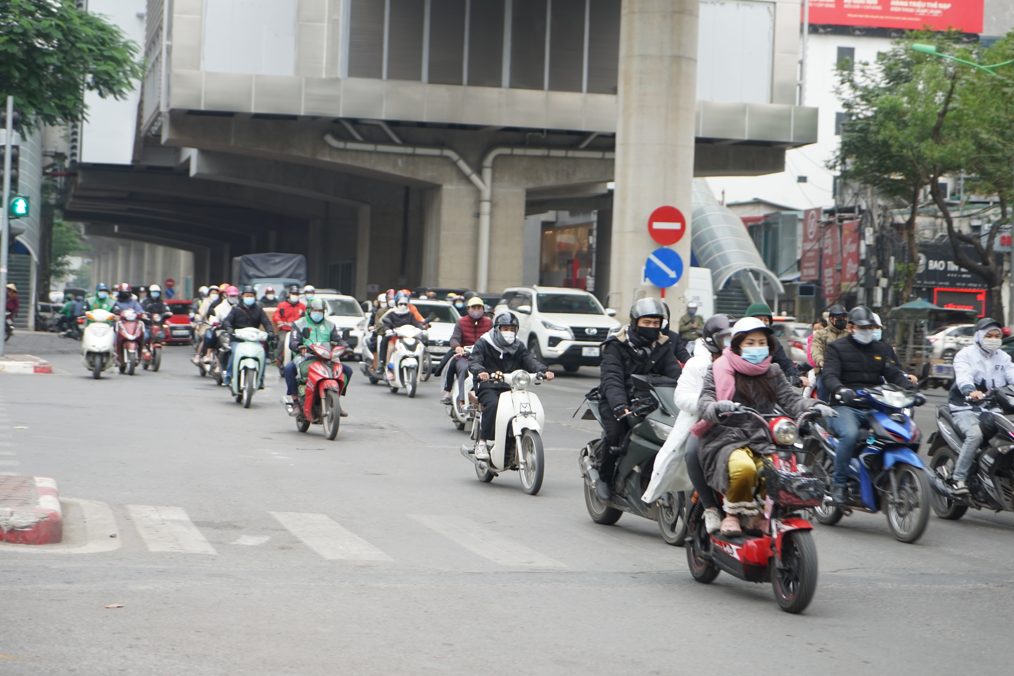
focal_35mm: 76
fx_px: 2140
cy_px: 321
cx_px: 489
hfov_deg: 26.6
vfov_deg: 17.9
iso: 100
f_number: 4
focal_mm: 70
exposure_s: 1/80
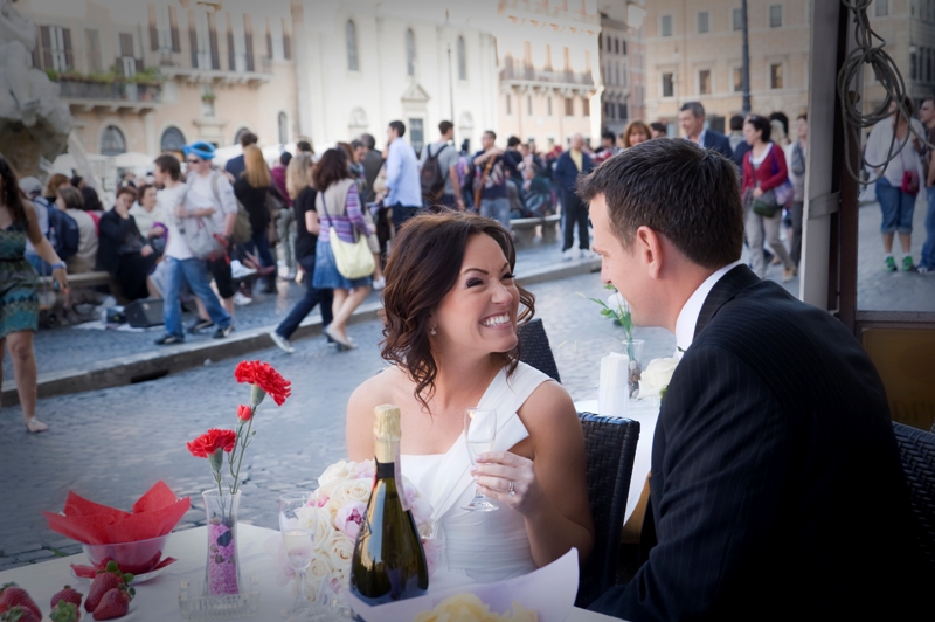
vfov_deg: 21.9
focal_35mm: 62
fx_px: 1609
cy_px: 311
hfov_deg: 32.4
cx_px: 468
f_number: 8
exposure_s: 1/80
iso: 500
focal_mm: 62
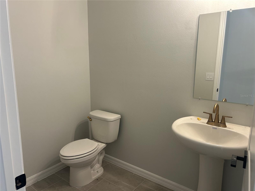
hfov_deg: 67.3
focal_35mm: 26
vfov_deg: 53.1
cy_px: 96
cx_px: 128
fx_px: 192
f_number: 1.5
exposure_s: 1/120
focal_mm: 5.7
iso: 125
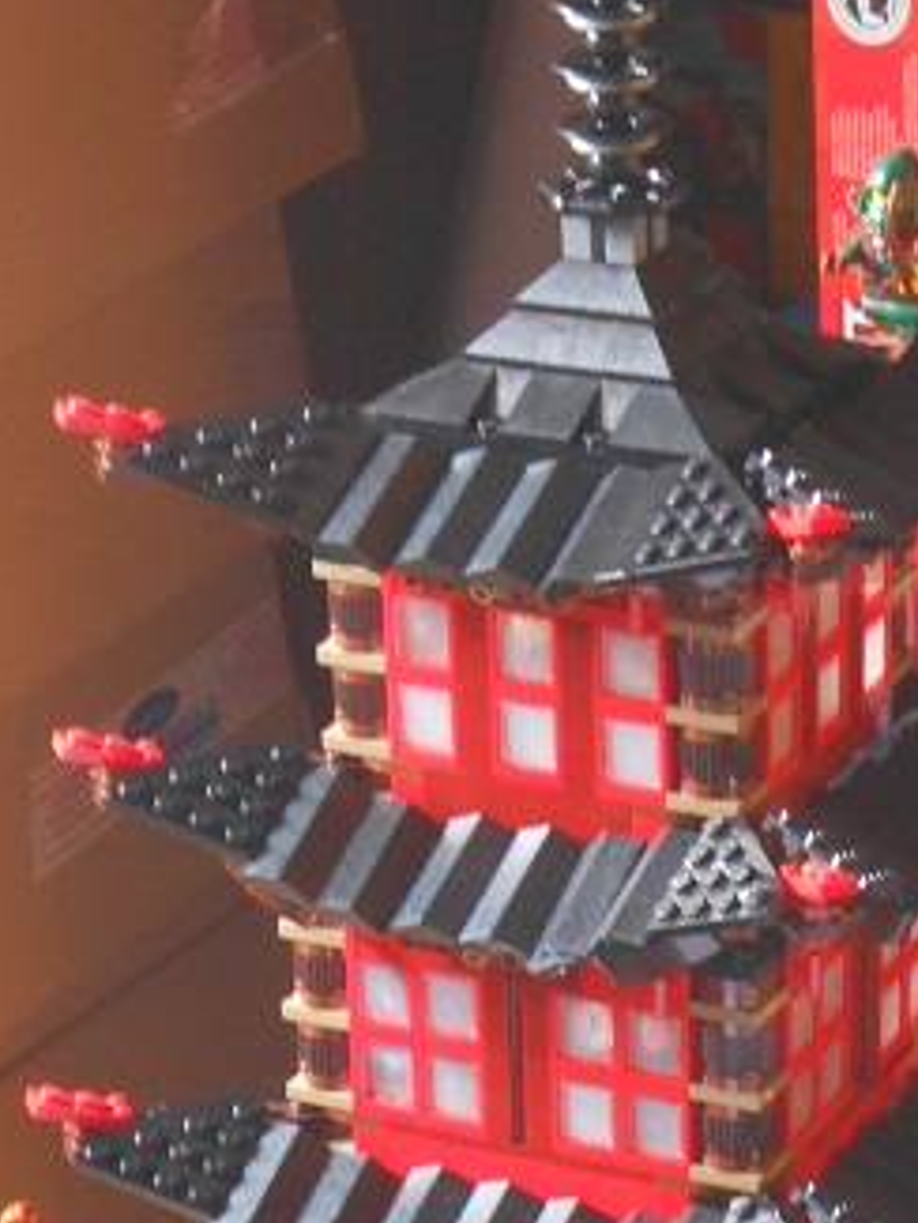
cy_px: 1227
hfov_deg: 9.6
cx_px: 752
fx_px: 5477
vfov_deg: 12.6
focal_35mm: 155
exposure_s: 1/5
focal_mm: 11.3
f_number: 5.6
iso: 400
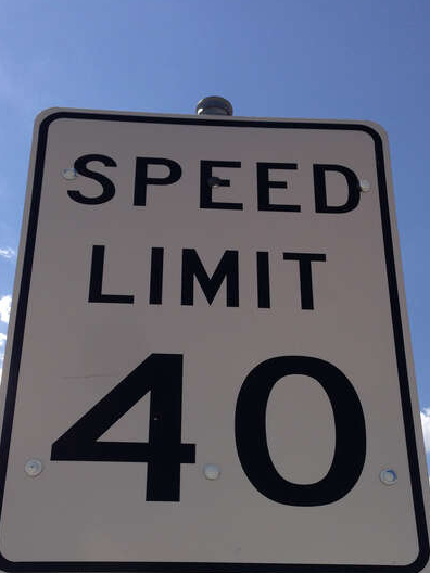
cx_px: 219
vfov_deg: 37.7
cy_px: 385
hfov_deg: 29.1
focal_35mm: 50
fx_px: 828
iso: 50
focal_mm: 4.13
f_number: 2.4
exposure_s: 1/2088
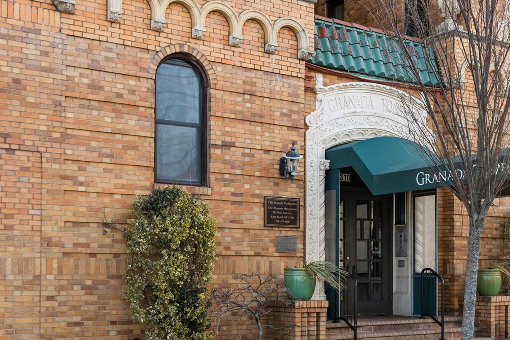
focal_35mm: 53
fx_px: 751
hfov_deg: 36.3
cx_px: 404
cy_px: 241
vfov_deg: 25.3
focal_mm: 32
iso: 200
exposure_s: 1/100
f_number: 9
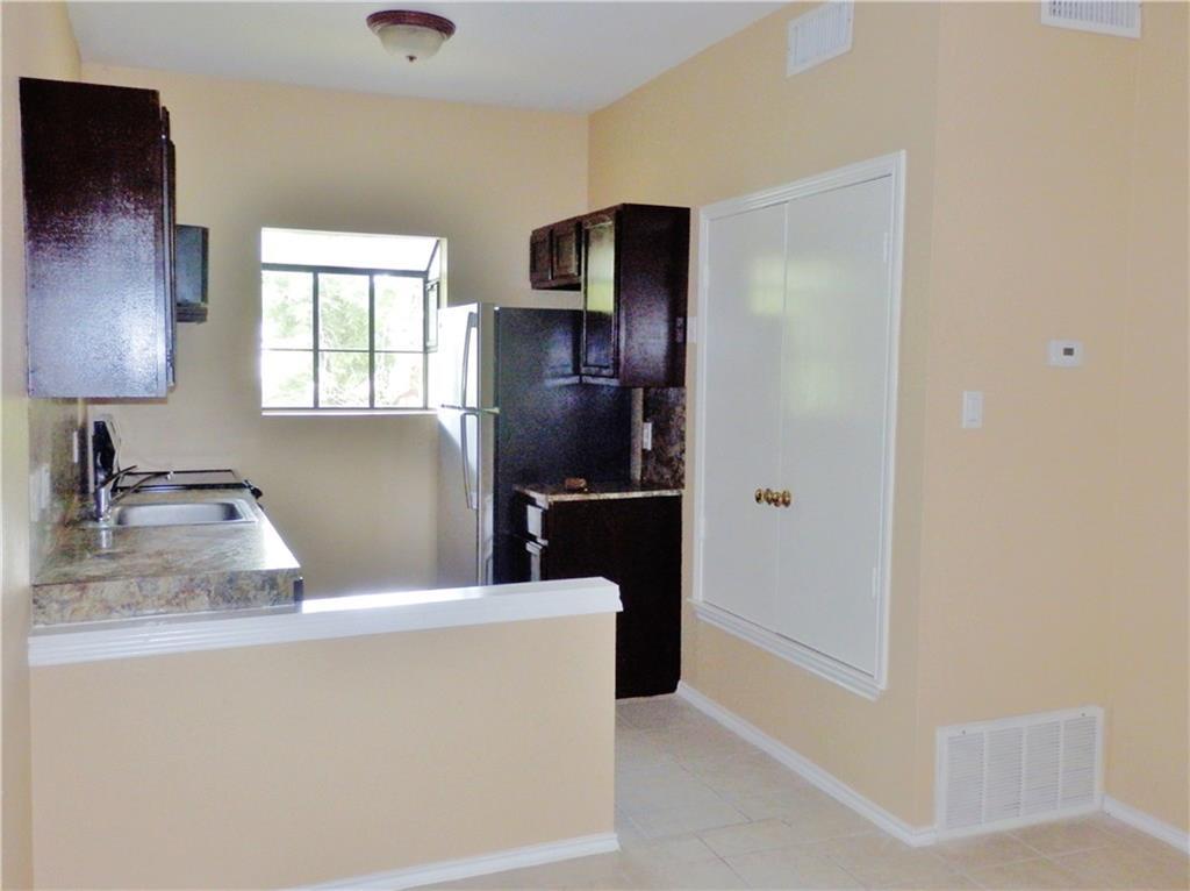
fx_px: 1030
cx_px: 595
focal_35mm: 30
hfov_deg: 60.0
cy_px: 446
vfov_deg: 46.7
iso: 400
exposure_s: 1/30
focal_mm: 5.5
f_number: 3.3
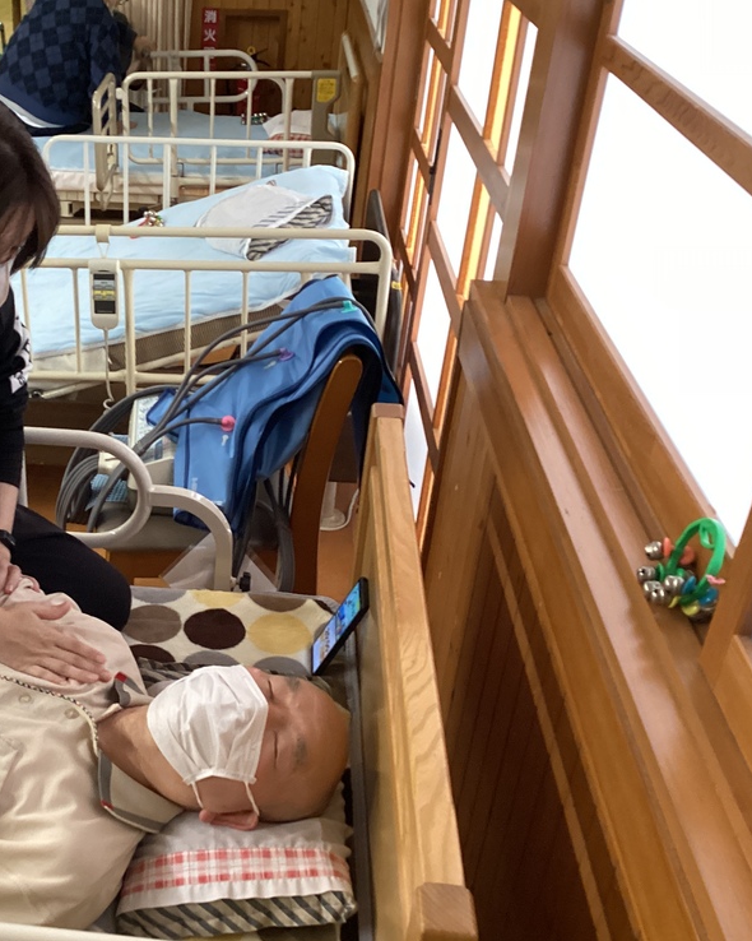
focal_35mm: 41
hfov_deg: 35.2
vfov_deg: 44.8
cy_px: 473
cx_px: 143
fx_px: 1141
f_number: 2.4
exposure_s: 1/40
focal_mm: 3.3
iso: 320
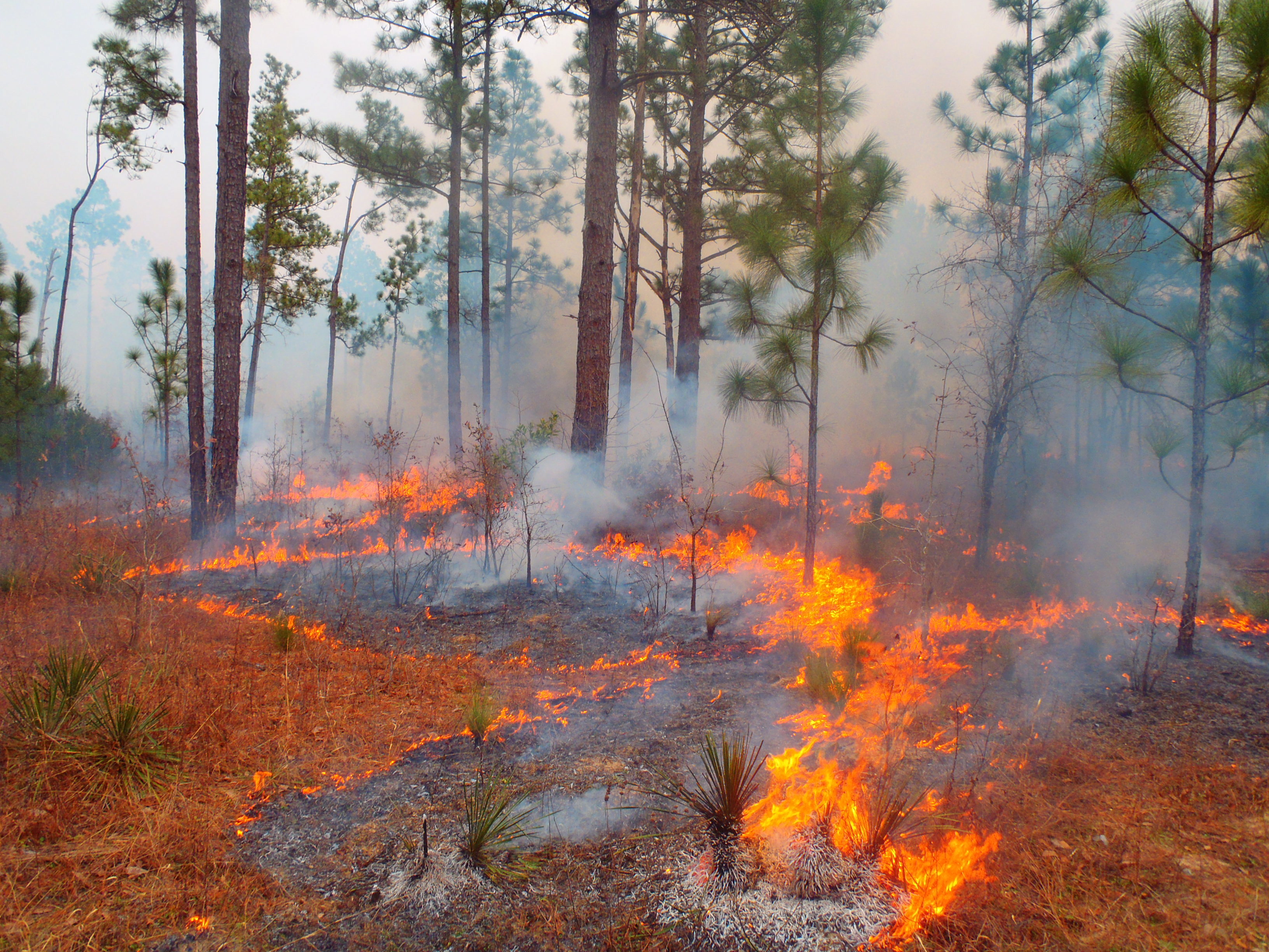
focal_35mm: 28
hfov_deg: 63.4
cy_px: 476
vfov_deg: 49.7
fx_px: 1026
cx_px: 634
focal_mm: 5
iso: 80
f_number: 3.9
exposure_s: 1/160
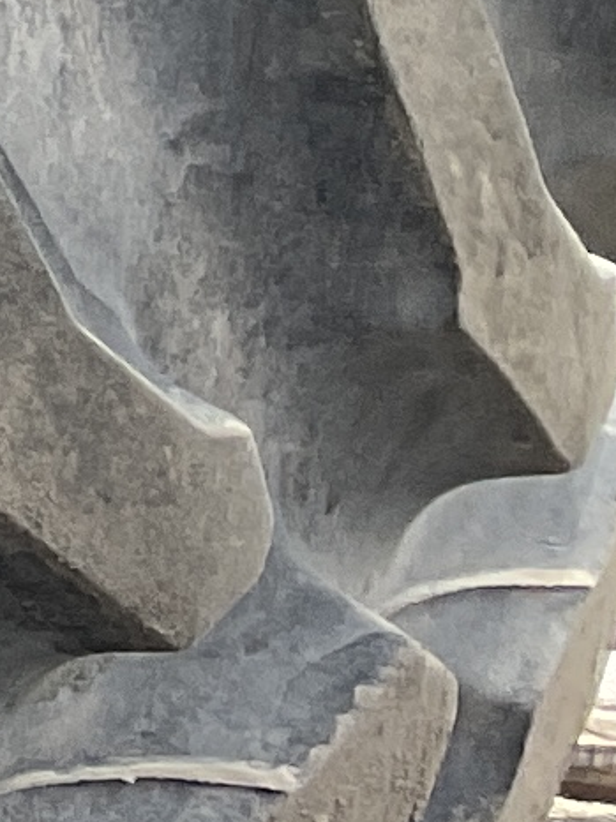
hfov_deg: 4.8
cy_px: -494
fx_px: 5961
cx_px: -2619
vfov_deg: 7.7
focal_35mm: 251
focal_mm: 3
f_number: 1.8
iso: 16
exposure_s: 1/709
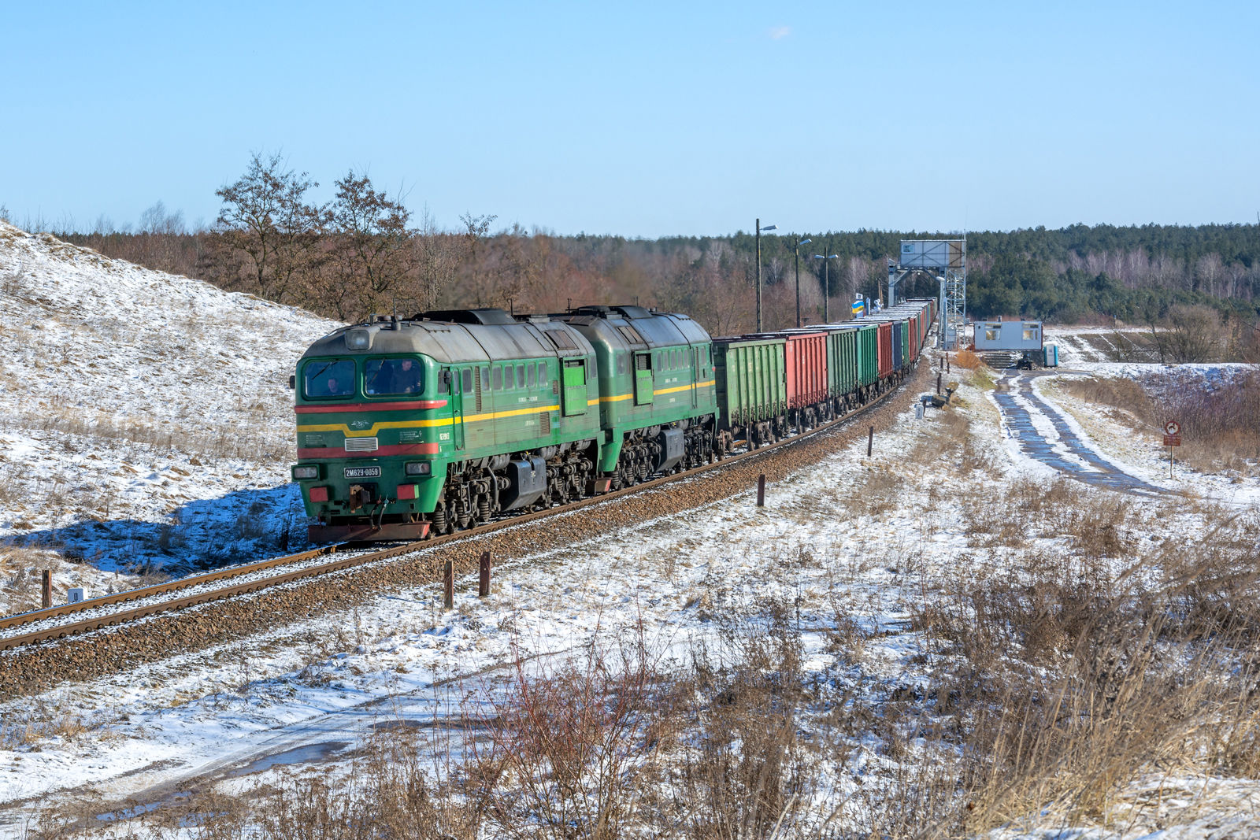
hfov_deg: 23.4
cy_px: 420
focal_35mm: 87
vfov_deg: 15.7
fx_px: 3045
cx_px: 630
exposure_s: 1/400
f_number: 9
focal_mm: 58
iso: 125
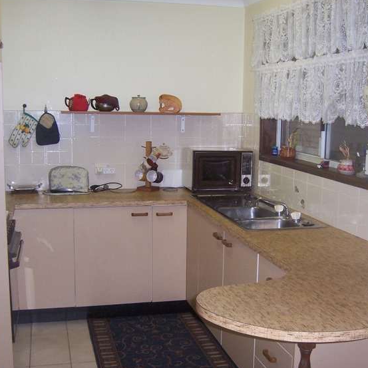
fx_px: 553
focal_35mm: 46
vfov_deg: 36.8
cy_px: 192
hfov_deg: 36.8
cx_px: 185
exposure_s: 1/60
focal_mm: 6.2
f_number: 2.8
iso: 125
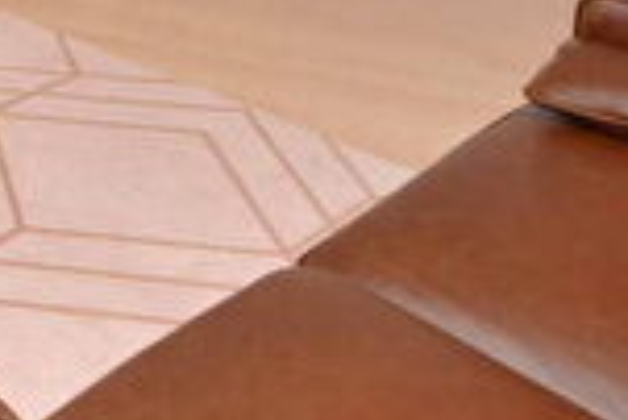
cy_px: -335
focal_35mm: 90
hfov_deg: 21.2
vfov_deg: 13.6
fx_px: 1577
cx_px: -100
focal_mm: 13
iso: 100
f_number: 7.1
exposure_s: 1/200
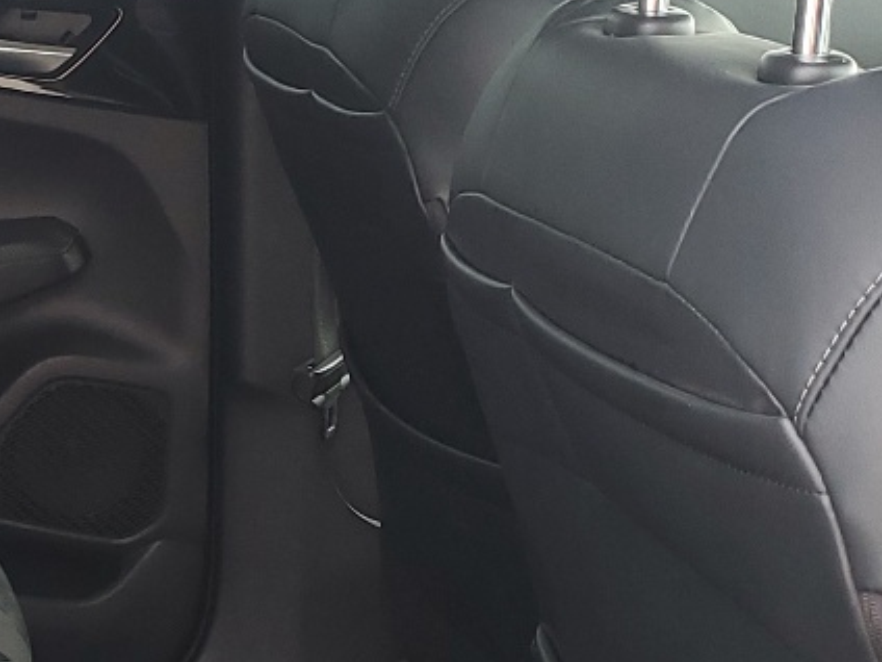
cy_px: 652
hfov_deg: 19.1
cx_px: -133
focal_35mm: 98
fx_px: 2497
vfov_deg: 14.9
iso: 58
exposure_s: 1/120
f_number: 1.5
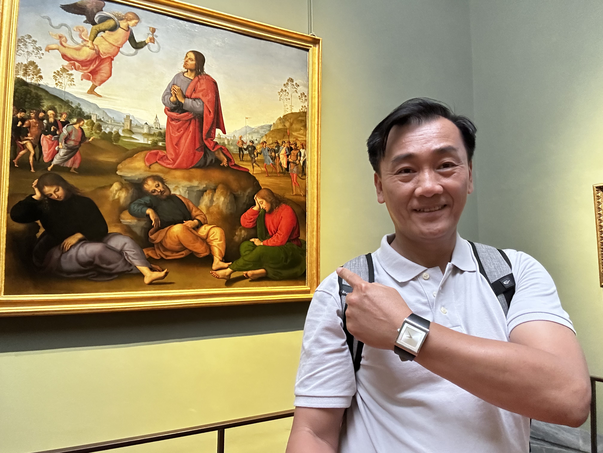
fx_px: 401
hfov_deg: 73.9
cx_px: 302
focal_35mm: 23
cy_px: 226
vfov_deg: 58.9
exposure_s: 1/25
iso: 400
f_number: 1.9
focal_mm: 2.69
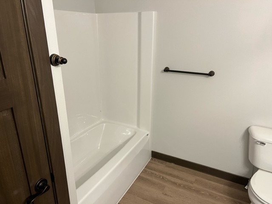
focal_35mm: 26
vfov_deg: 53.1
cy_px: 102
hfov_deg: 67.3
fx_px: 204
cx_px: 136
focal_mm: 5.7
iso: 160
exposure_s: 1/60
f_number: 1.5
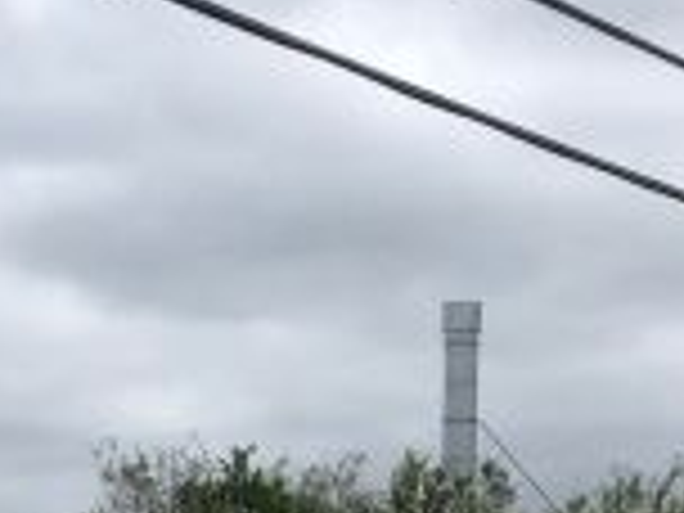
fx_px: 2905
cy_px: 963
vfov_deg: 9.5
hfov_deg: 13.3
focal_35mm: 147
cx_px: 90
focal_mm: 3.99
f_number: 1.8
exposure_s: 1/3247
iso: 20
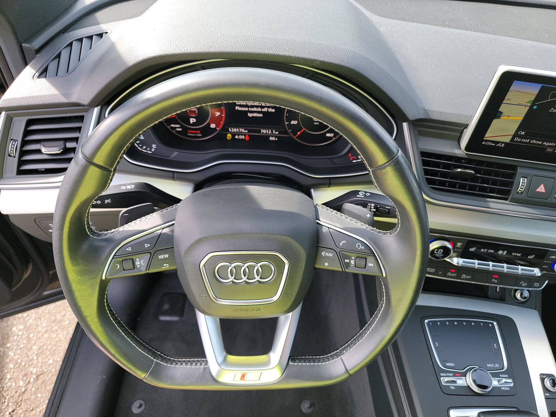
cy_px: 208
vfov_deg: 56.8
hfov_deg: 71.6
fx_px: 385
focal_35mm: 24
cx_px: 278
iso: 88
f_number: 1.8
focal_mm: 6.7
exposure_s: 1/119
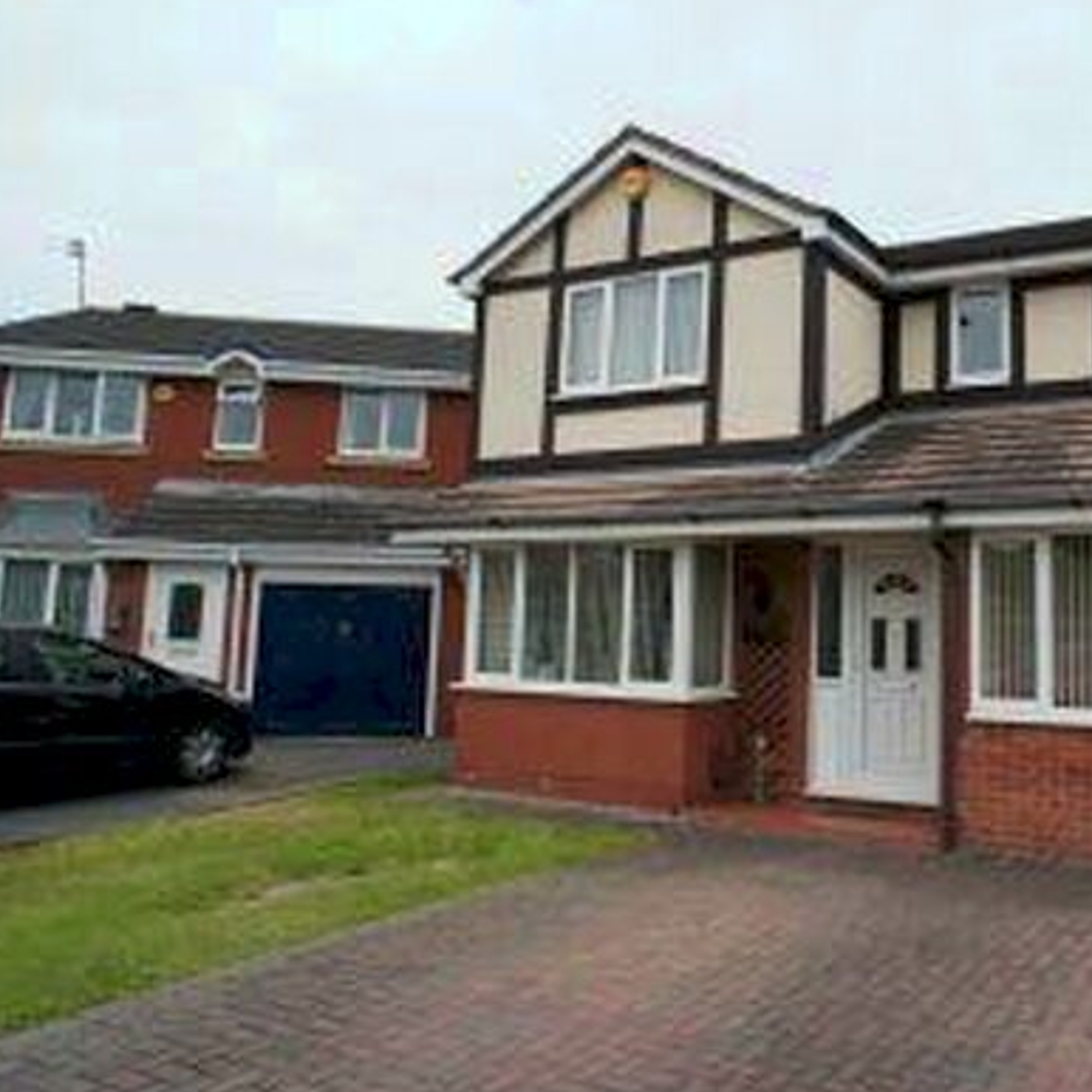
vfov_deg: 44.9
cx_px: 871
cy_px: 509
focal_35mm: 37
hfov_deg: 42.9
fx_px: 1321
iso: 200
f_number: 5
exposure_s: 1/500
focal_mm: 16
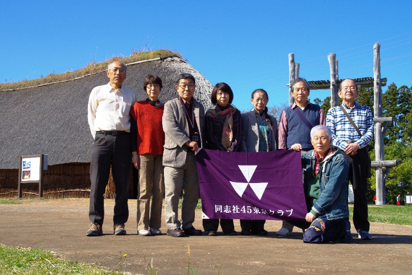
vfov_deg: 26.5
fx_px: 584
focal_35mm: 51
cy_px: 138
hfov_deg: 38.9
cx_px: 206
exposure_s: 1/250
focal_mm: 34
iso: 400
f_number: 14
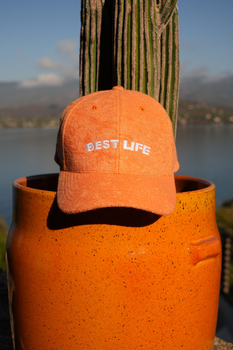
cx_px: 116
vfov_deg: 41.9
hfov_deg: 28.7
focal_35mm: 47
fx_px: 456
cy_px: 175
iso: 100
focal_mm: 47
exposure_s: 1/640
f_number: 6.3
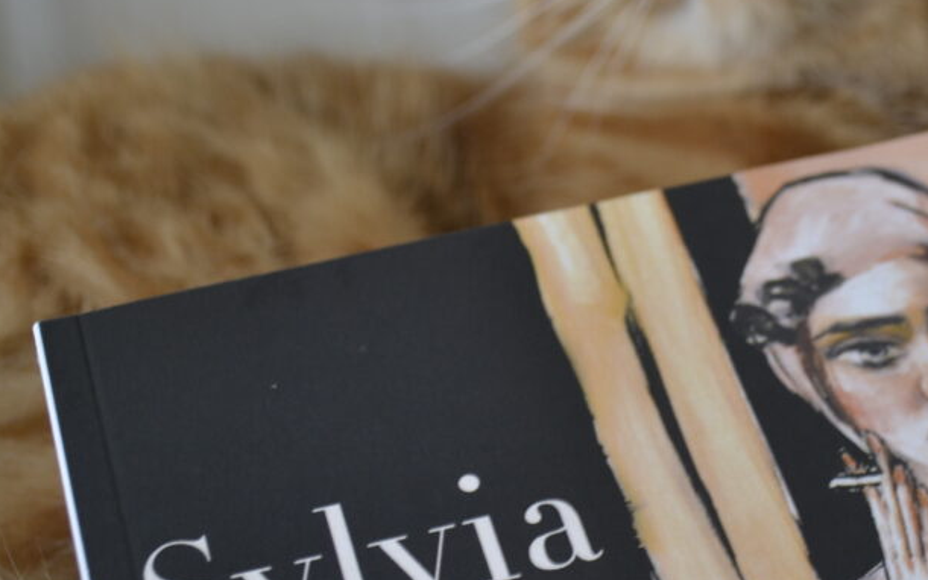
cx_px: 721
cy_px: 266
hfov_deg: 24.9
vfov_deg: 15.9
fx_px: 2074
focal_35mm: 82
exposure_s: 1/5
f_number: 4.8
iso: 400
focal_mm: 32
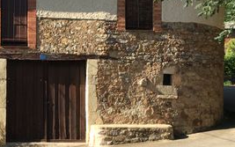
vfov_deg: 18.9
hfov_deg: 27.8
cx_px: -5
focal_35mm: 69
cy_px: 92
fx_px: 442
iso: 25
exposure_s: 1/680
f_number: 2.2
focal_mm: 4.15
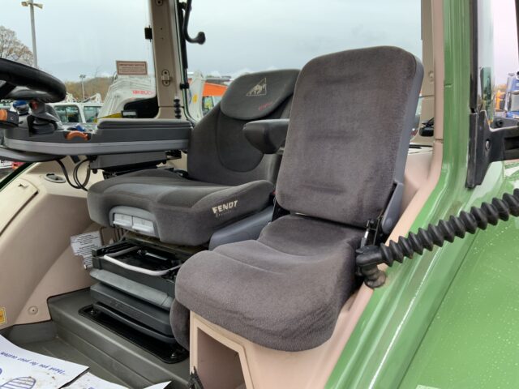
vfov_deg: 48.2
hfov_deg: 61.7
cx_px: 260
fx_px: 435
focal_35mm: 29
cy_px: 194
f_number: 1.8
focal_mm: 3
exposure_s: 1/122
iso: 32
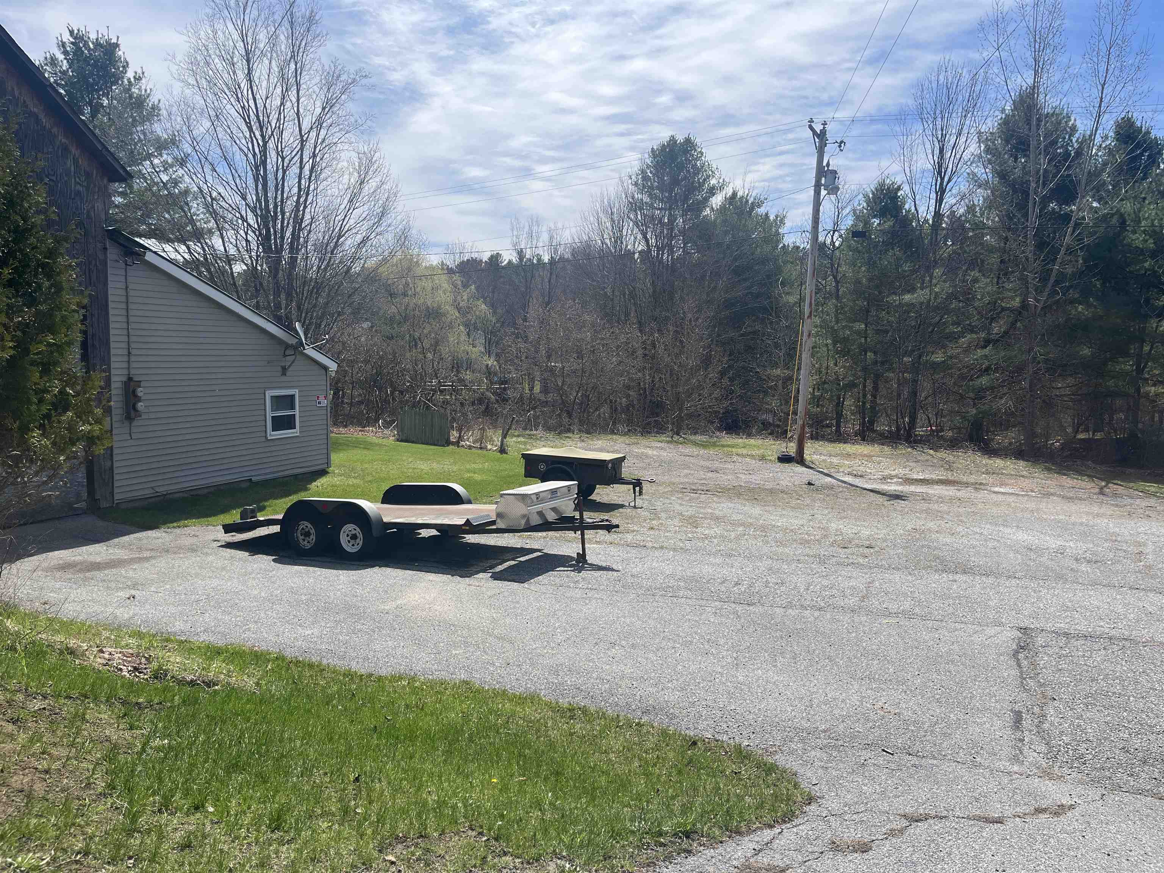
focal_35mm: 26
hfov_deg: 67.3
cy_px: 436
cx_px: 582
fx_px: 874
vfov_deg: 53.1
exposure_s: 1/4016
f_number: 1.6
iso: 50
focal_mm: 5.1
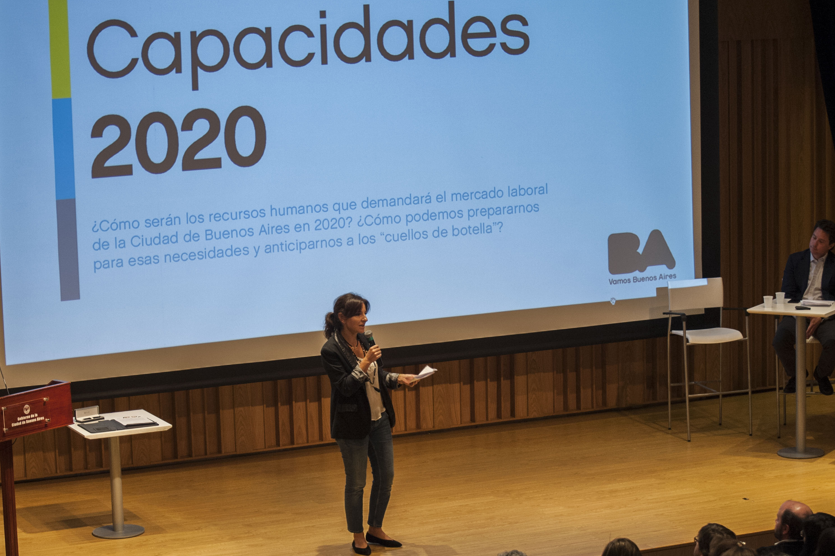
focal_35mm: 100
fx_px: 2318
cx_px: 395
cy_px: 353
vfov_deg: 13.7
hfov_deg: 20.4
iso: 2000
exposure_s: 1/60
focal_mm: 70
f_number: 4.5
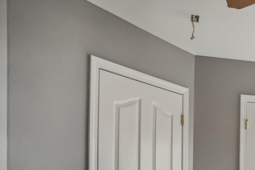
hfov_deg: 42.3
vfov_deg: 32.0
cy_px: 174
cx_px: 267
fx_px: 269
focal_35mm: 38
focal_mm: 18
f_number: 8
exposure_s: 1/200
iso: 400
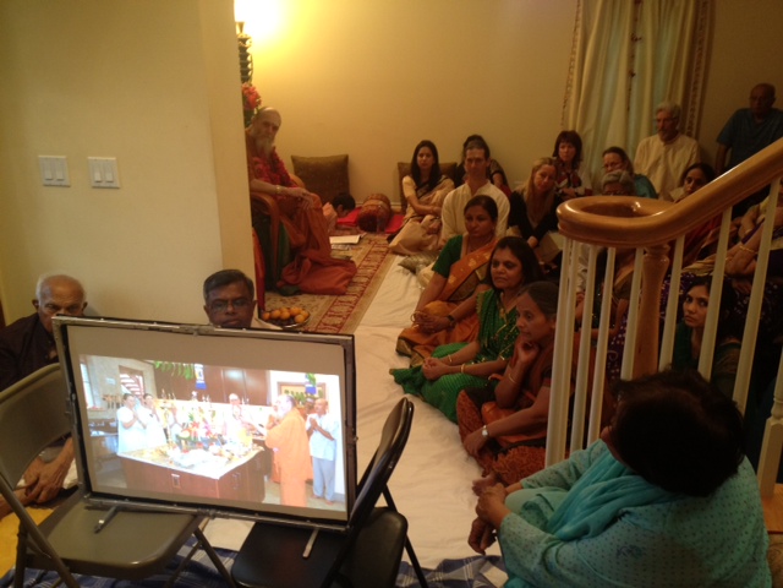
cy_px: 294
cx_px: 392
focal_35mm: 35
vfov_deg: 40.7
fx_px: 792
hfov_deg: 52.6
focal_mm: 4.28
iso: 125
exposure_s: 1/20
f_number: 2.4
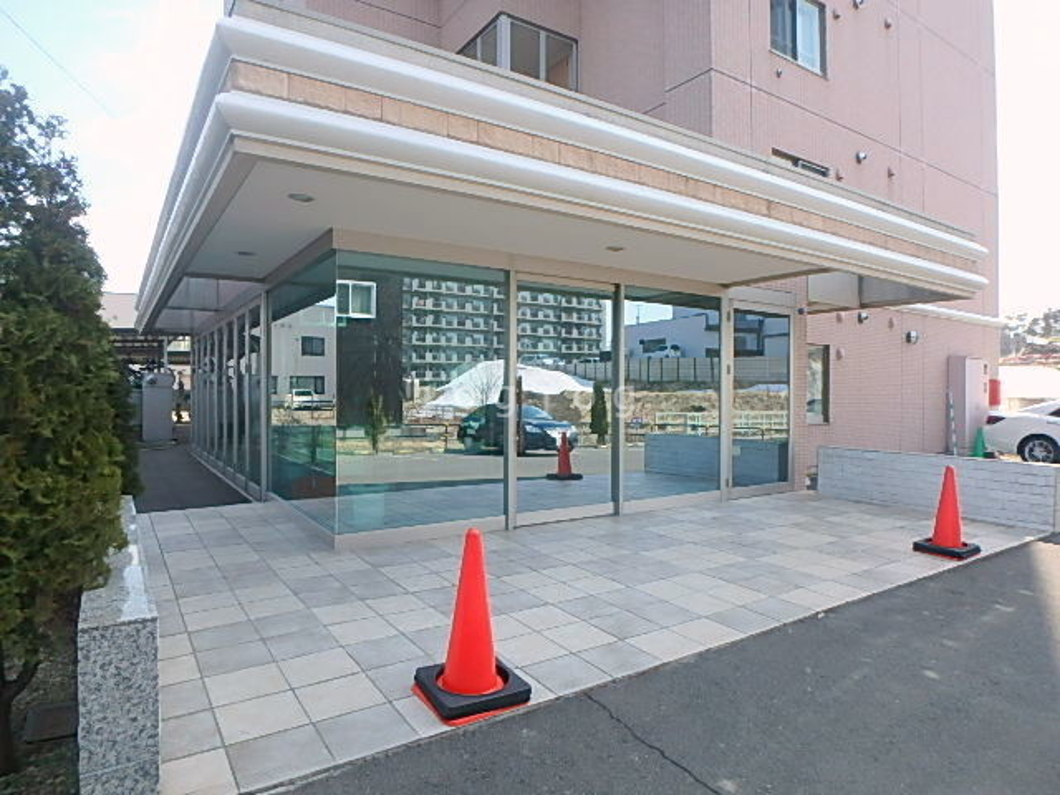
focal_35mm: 21
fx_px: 643
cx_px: 530
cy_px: 398
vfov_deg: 63.4
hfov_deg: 79.0
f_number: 3.5
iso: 125
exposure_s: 1/500
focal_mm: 3.7
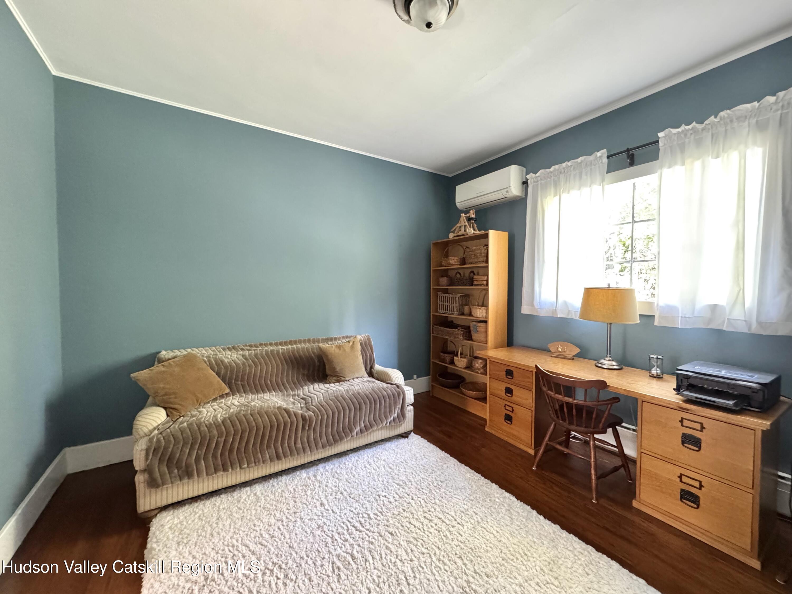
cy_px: 297
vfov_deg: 85.7
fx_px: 320
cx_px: 396
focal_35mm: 14
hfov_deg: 102.1
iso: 1250
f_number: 2.2
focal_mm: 2.22
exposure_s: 1/60
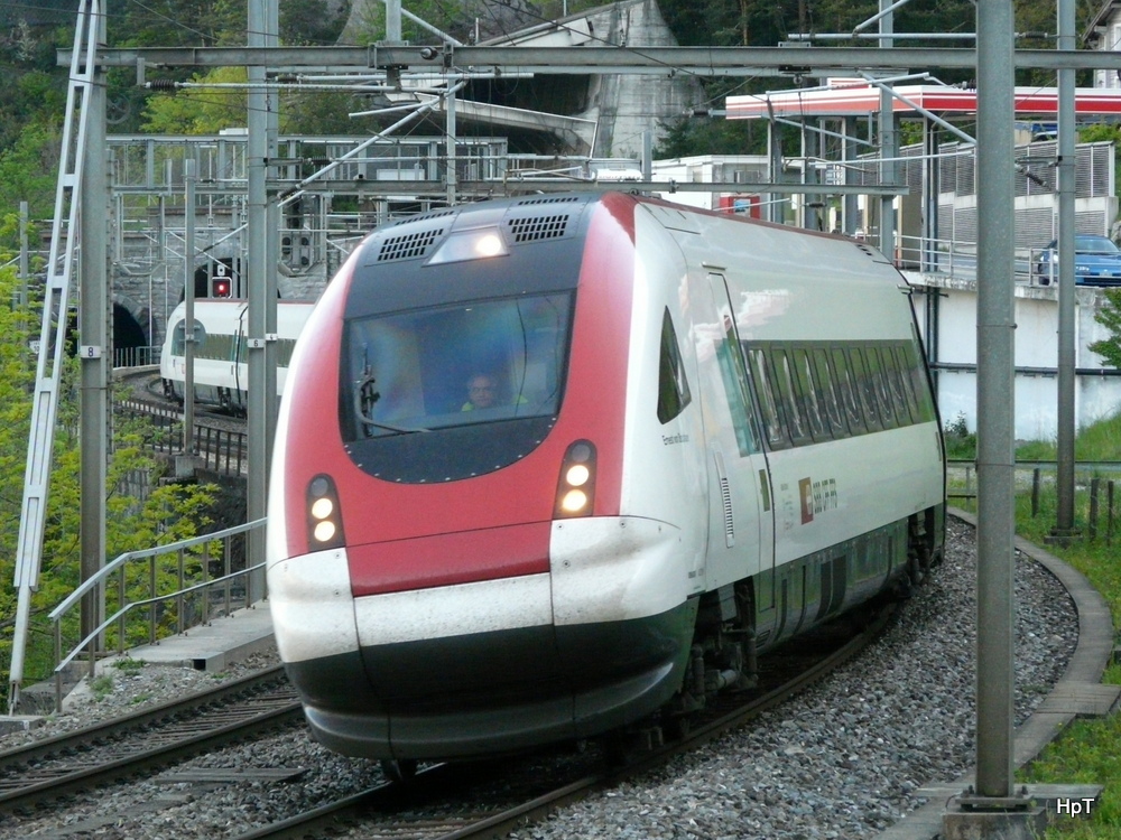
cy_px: 420
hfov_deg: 10.6
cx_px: 560
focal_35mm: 186
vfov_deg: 8.0
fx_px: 6023
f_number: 3.6
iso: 500
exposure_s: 1/250
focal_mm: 30.6
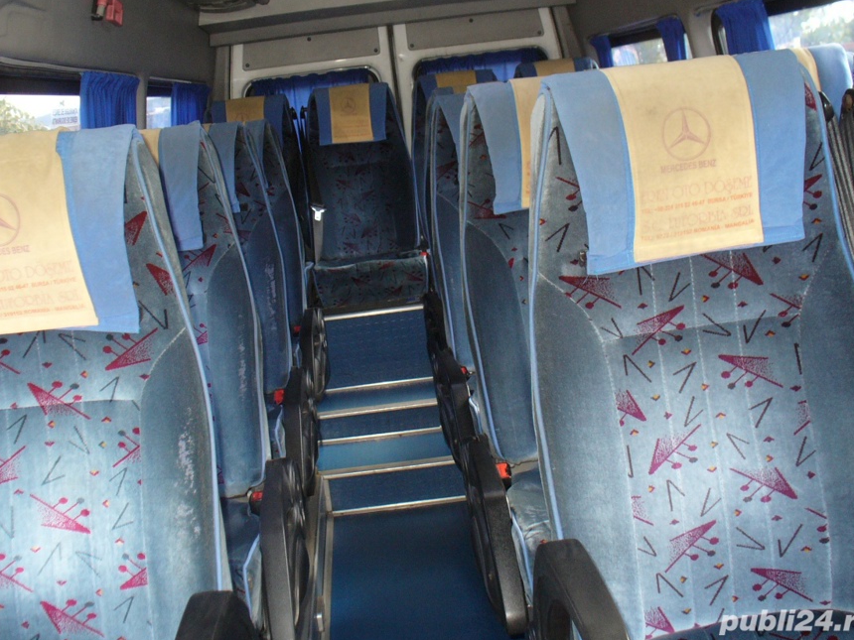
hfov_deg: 43.8
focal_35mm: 43
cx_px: 385
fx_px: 1061
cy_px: 271
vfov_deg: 33.5
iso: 200
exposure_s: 1/60
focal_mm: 6.1
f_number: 2.8
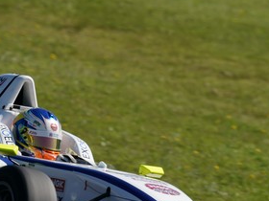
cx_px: 73
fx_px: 9823
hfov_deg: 1.6
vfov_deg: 1.2
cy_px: 145
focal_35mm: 1264
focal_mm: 512
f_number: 8
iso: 200
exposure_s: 1/800
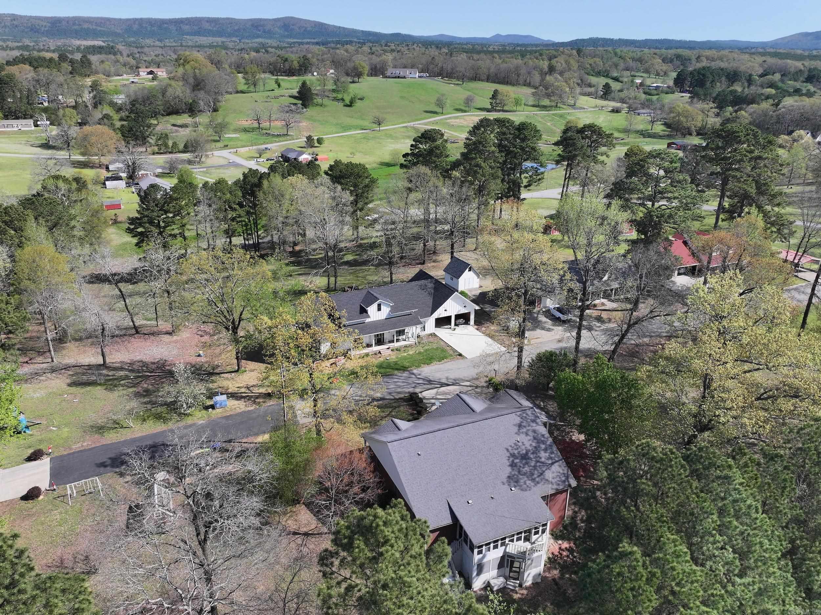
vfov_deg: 56.8
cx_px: 410
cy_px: 308
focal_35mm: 24
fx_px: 569
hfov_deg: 71.6
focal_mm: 12.29
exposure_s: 1/2000
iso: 150
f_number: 2.8
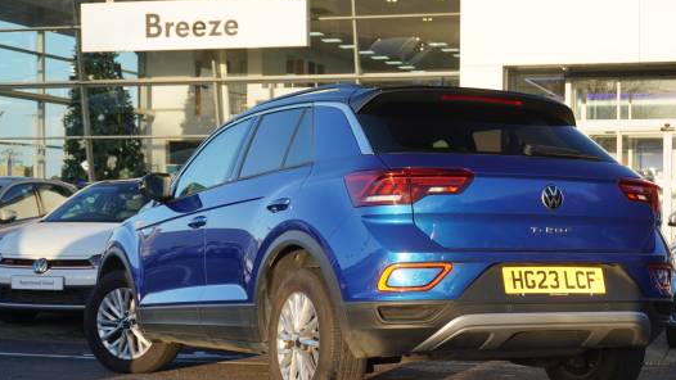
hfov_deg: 29.8
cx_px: 402
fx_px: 1266
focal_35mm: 71
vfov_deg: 17.1
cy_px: 223
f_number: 6.3
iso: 100
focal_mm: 37
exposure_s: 1/80
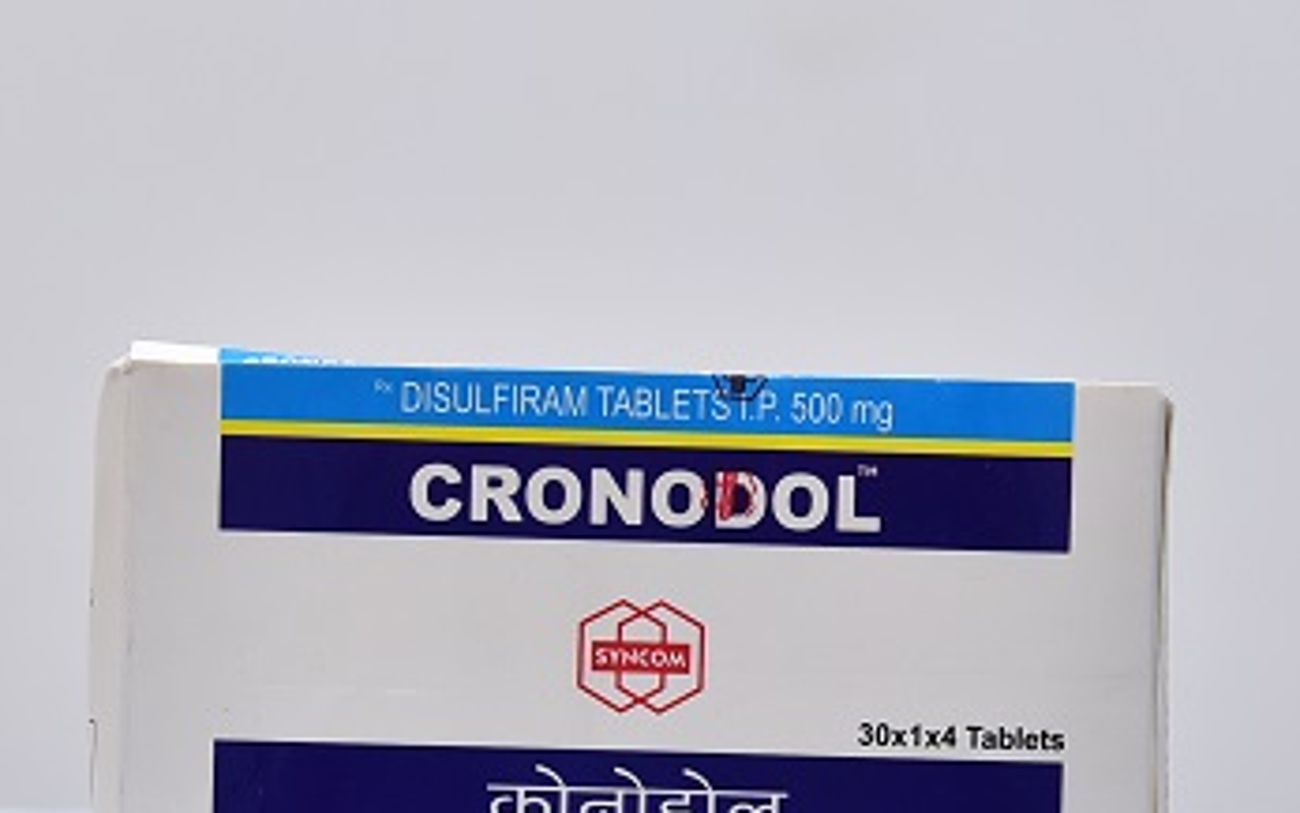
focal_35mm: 85
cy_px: 671
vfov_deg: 15.3
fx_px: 3012
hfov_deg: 24.4
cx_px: 652
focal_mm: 55
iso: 1250
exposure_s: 1/125
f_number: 4
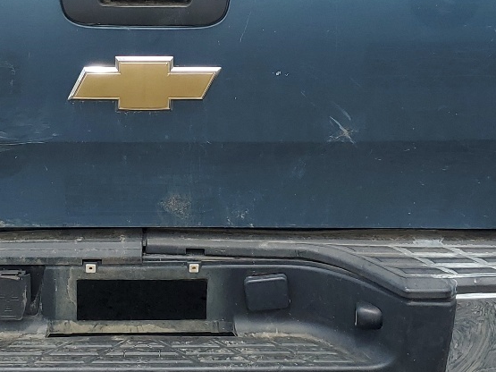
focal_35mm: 75
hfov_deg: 25.8
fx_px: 1074
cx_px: 142
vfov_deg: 19.5
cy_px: 87
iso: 50
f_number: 1.5
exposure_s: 1/2000
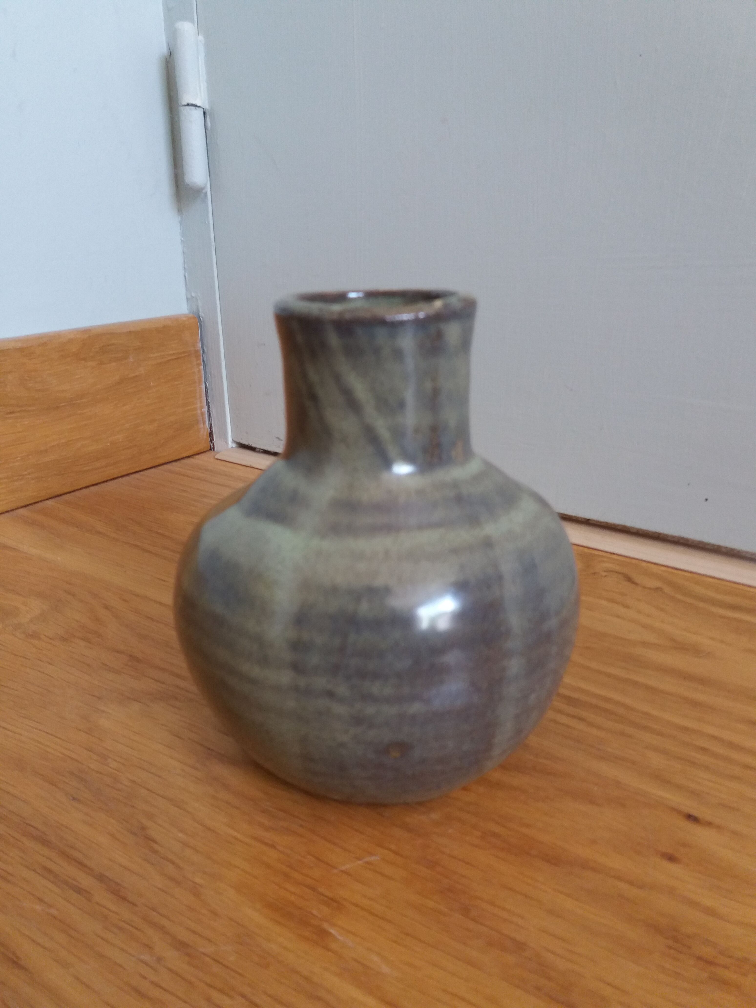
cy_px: 504
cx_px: 378
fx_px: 815
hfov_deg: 49.7
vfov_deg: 63.4
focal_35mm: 28
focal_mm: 3.7
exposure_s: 1/33
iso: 125
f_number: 1.9
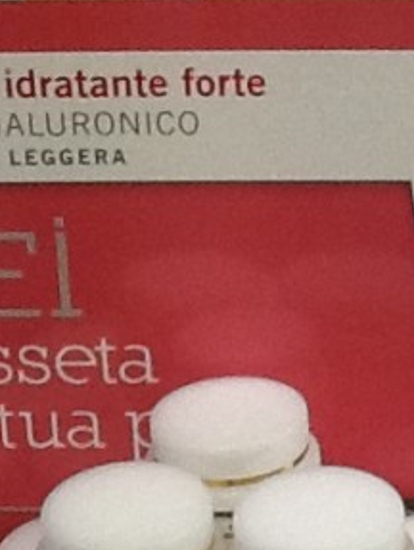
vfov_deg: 20.6
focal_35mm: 95
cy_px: 271
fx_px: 1512
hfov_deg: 15.5
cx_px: 339
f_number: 2.4
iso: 200
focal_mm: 2.03
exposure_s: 1/30
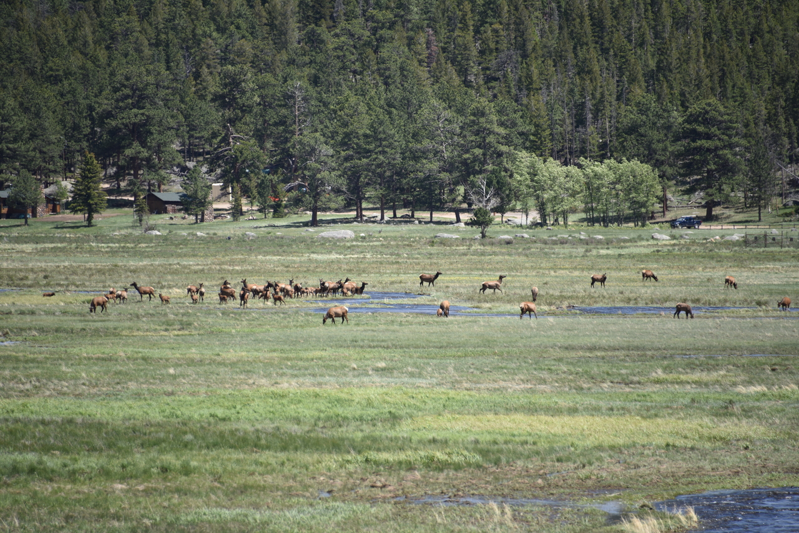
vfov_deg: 4.6
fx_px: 6659
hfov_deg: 6.9
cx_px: 400
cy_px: 266
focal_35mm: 300
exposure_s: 1/640
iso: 200
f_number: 5.6
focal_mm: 300
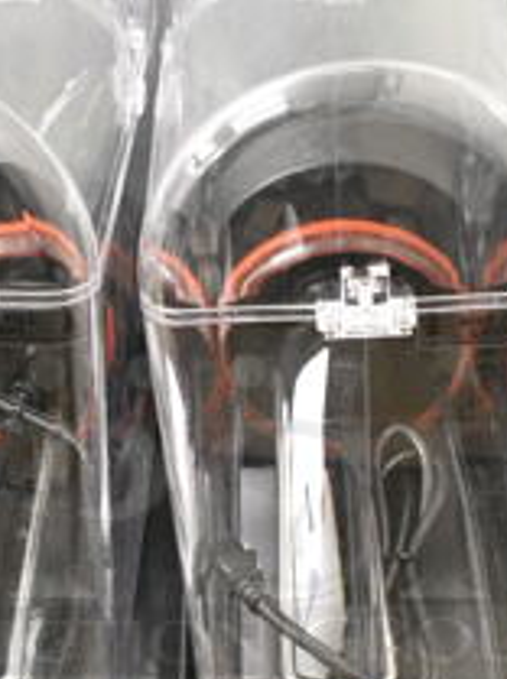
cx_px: 247
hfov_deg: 19.3
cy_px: 504
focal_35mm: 76
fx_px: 1489
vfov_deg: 25.4
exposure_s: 1/80
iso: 6400
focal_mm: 18
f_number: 4.5
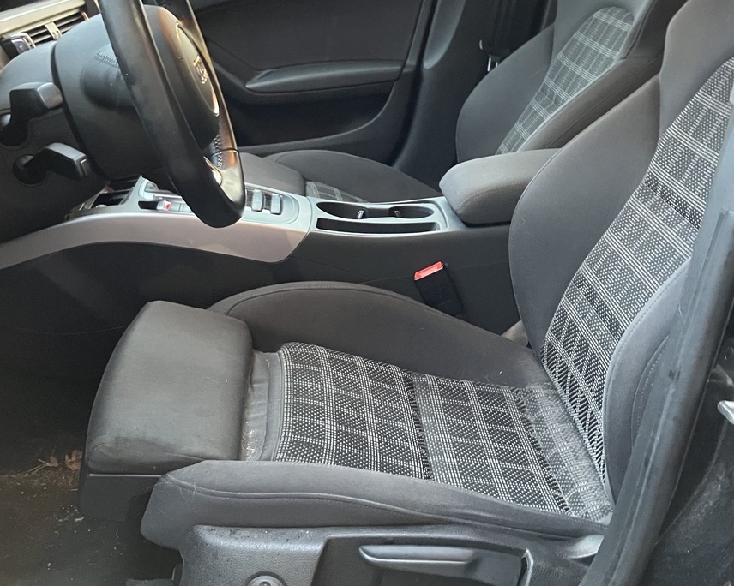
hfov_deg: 40.3
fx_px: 999
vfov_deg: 32.5
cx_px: 409
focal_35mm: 46
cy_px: 210
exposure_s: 1/33
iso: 400
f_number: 1.8
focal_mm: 3.99
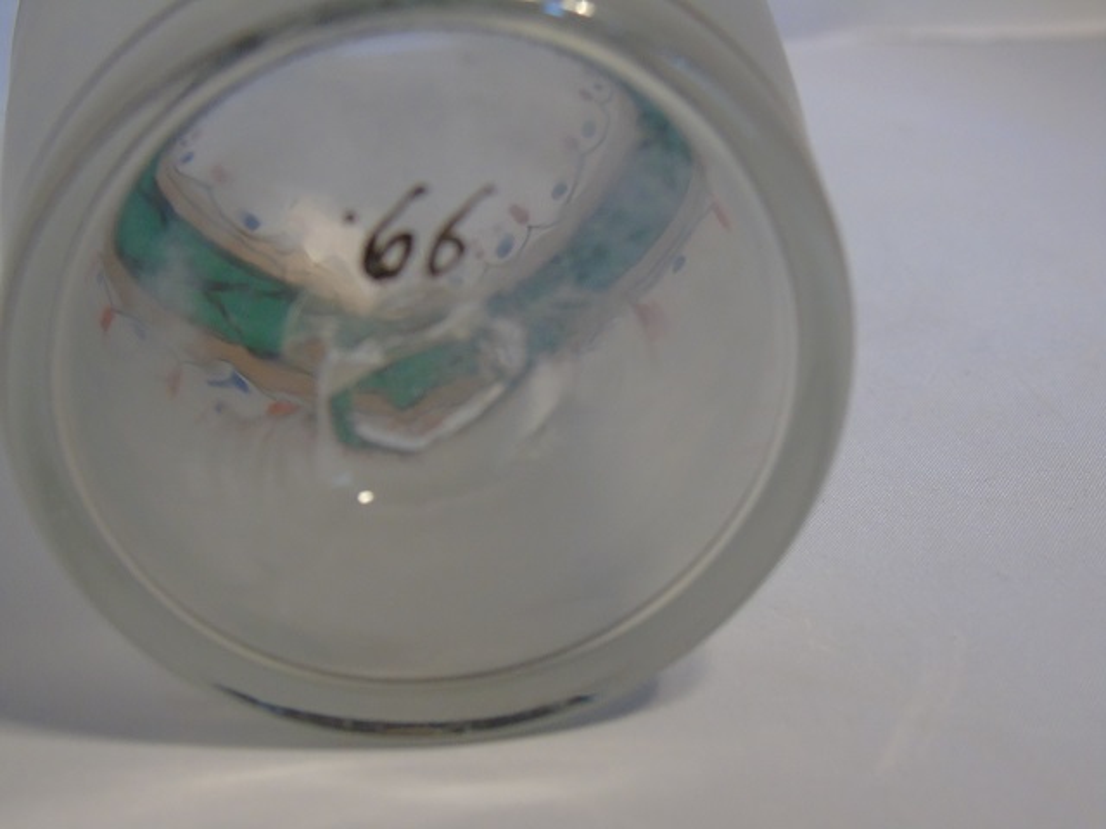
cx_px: 553
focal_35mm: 54
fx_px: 1725
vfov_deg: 27.0
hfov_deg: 35.5
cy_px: 414
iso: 320
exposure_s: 1/60
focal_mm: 9.6
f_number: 4.3
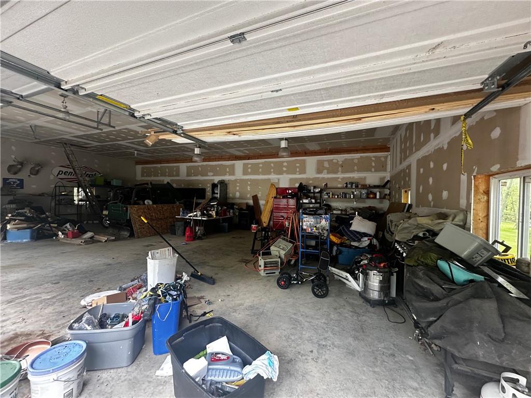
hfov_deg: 102.1
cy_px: 199
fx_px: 215
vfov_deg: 85.7
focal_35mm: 14
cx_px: 266
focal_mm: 2.22
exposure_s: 1/99
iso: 160
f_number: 2.2
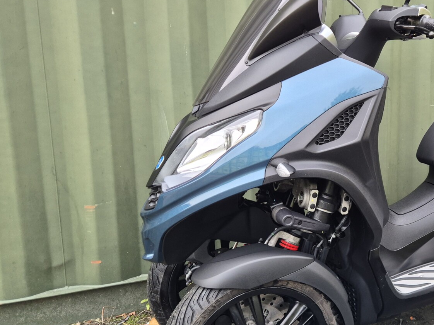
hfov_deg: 42.9
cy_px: 161
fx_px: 514
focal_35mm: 41
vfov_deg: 35.1
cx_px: 368
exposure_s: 1/180
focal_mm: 5.4
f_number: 1.8
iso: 200
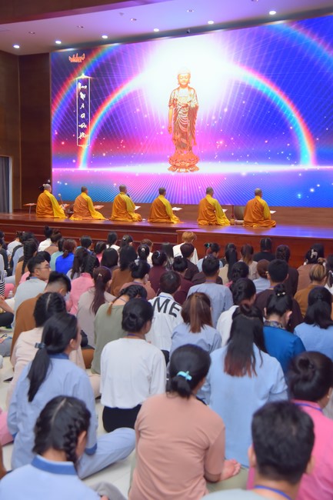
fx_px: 639
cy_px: 250
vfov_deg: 42.8
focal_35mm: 46
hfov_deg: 29.2
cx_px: 166
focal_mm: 46
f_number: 5
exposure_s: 1/125
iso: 1250
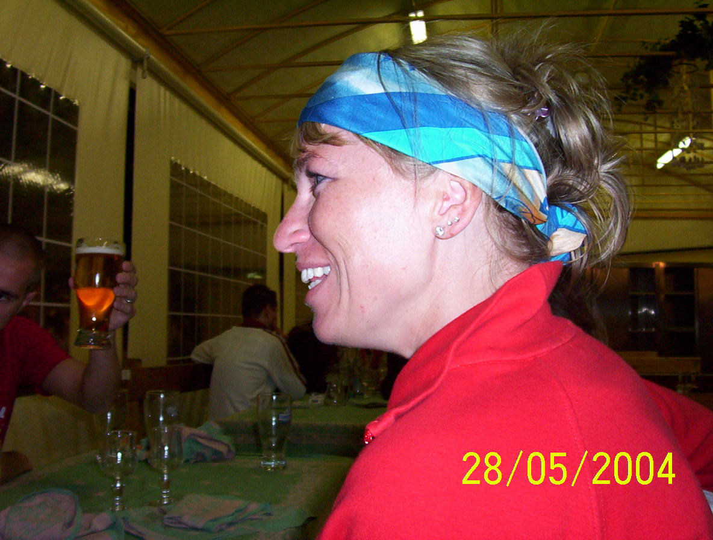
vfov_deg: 33.8
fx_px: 889
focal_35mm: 43
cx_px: 356
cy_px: 270
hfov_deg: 43.7
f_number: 2.73
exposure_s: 1/60
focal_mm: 5.77
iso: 140
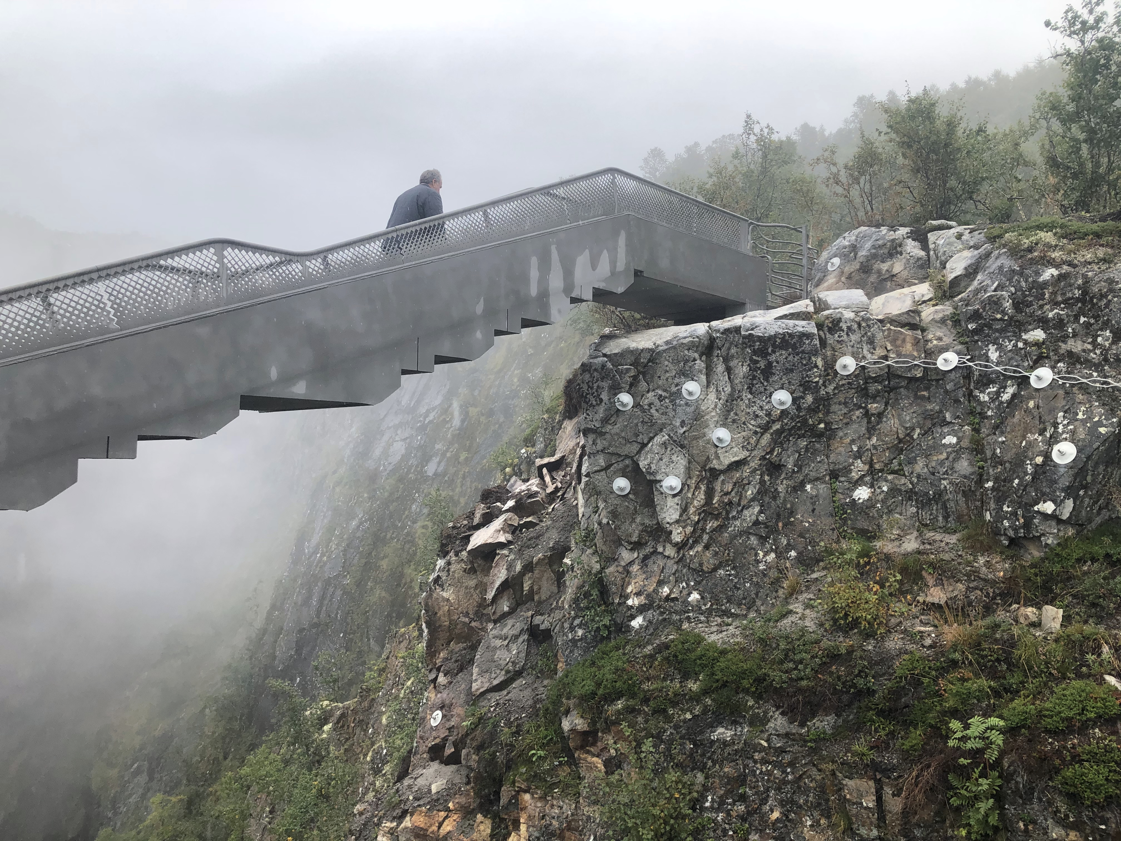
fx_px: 907
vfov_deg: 49.7
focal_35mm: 28
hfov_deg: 63.4
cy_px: 420
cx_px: 560
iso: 20
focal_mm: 3.99
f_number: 1.8
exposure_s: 1/800
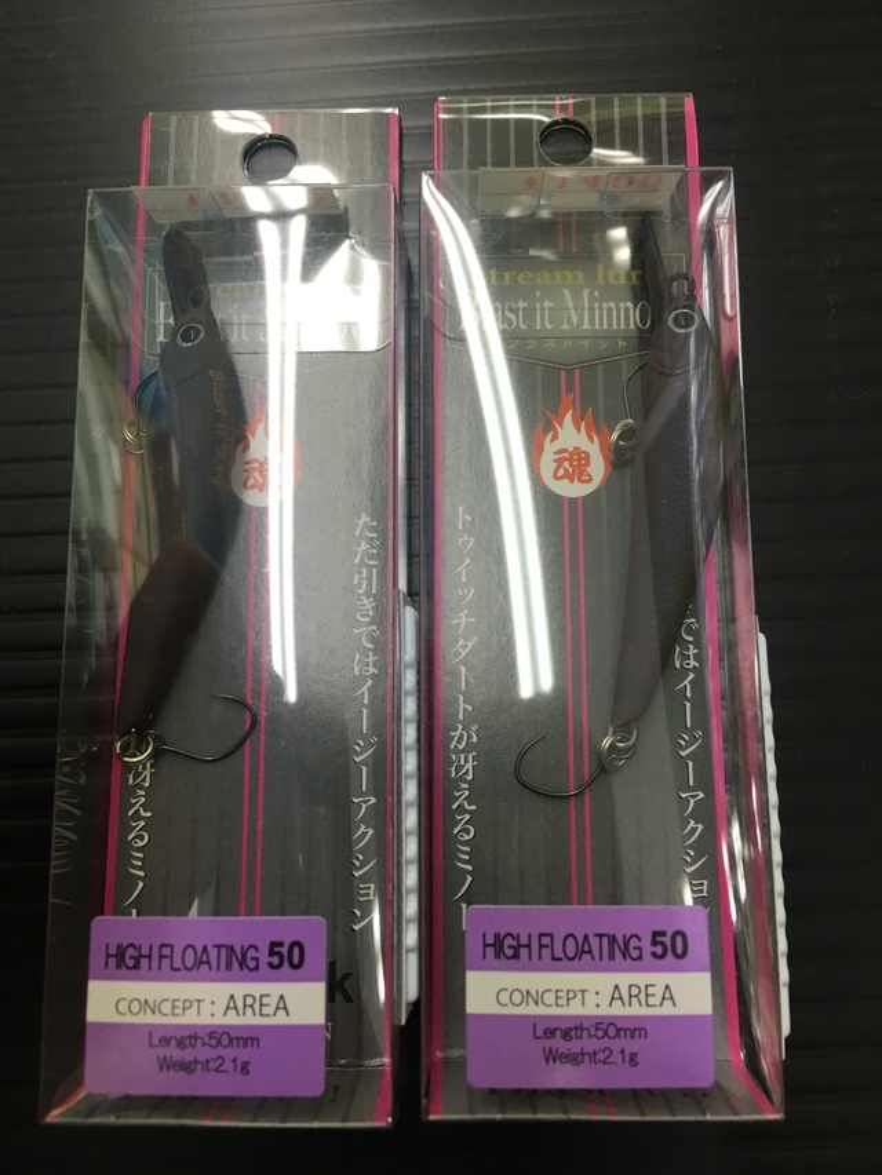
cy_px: 588
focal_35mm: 29
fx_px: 985
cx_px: 441
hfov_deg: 48.2
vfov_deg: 61.7
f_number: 2.2
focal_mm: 4.15
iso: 32
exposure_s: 1/30
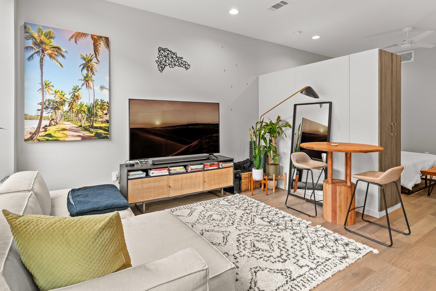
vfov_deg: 64.4
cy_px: 133
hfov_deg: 86.9
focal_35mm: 19
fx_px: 230
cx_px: 218
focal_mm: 16
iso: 800
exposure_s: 1/10
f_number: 8
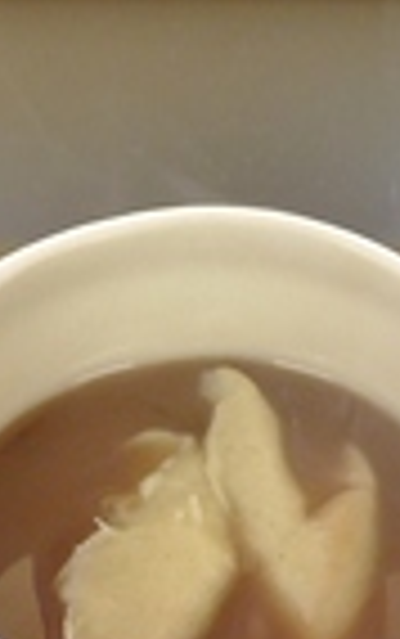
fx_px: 1271
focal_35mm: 73
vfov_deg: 27.5
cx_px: 202
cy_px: 536
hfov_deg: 17.9
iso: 250
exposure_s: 1/60
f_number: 2
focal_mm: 5.1
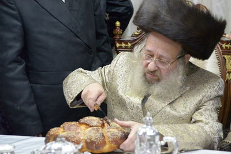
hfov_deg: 16.8
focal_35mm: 122
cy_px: 77
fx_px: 782
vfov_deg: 11.2
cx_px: 116
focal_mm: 122
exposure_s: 1/160
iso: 5000
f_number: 5.6
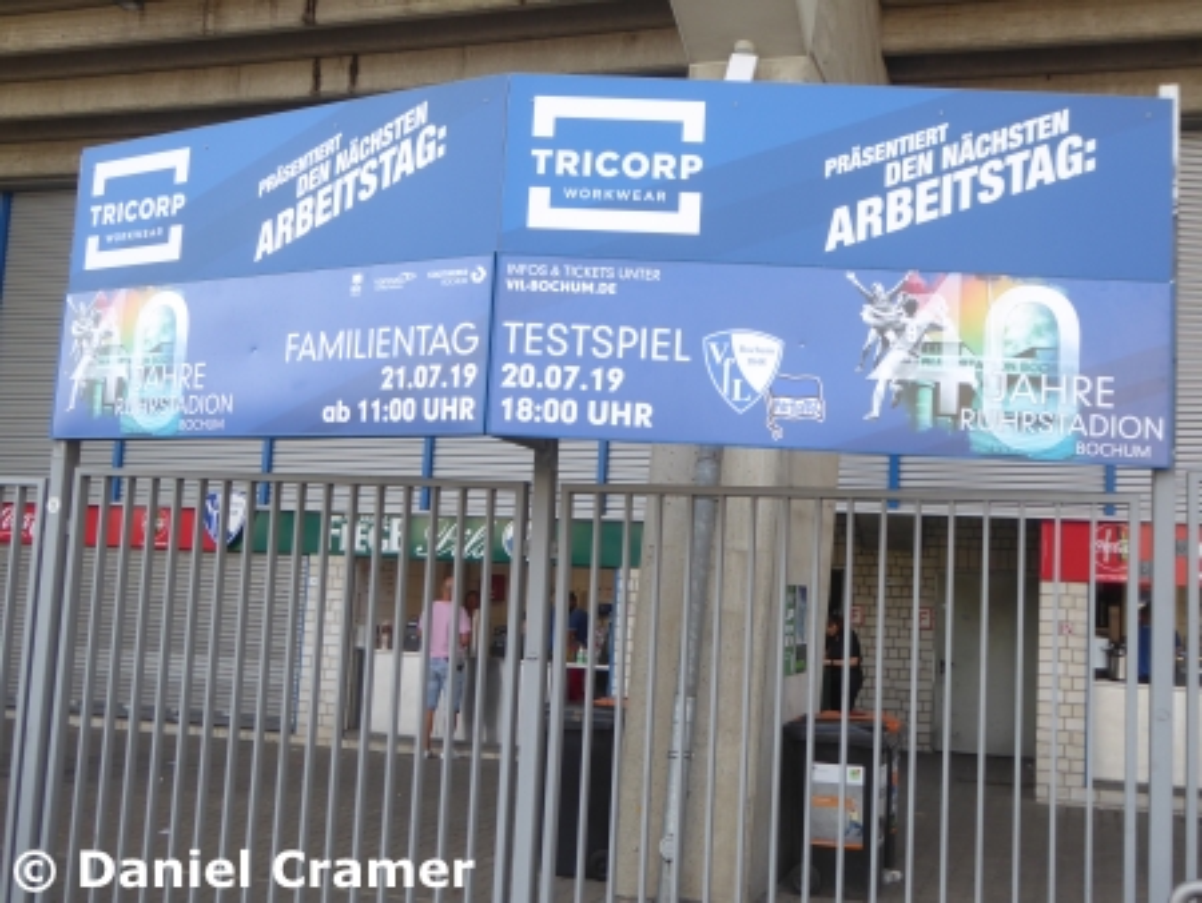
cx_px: 601
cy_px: 452
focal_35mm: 40
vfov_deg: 36.0
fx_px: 1390
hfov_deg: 46.8
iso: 80
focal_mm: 7.2
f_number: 3.8
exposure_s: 1/60
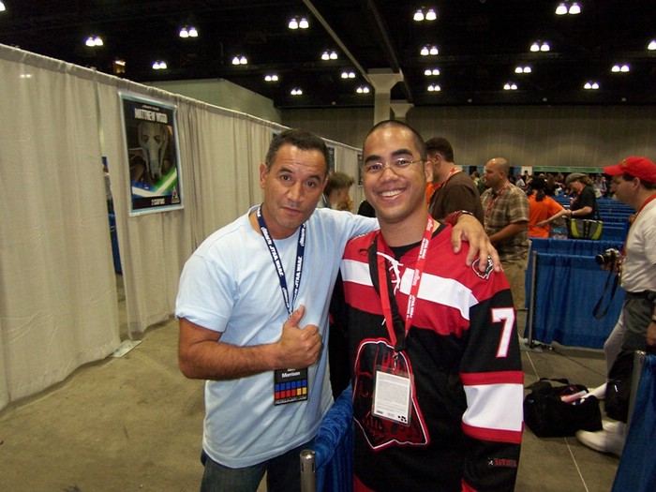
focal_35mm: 23
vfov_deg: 58.9
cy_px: 246
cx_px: 328
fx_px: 436
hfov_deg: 73.9
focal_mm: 3.8
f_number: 2.8
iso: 200
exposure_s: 1/30
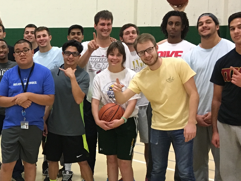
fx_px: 522
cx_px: -23
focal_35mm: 75
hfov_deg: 24.3
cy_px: 129
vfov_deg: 19.5
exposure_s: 1/30
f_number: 2.2
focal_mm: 4.15
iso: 125
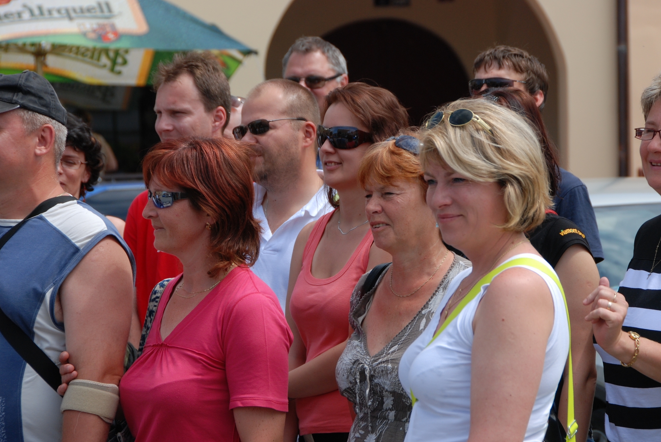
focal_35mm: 182
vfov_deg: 7.6
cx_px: 380
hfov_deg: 11.3
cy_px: 250
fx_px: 3338
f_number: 8
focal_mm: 105
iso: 200
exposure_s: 1/400
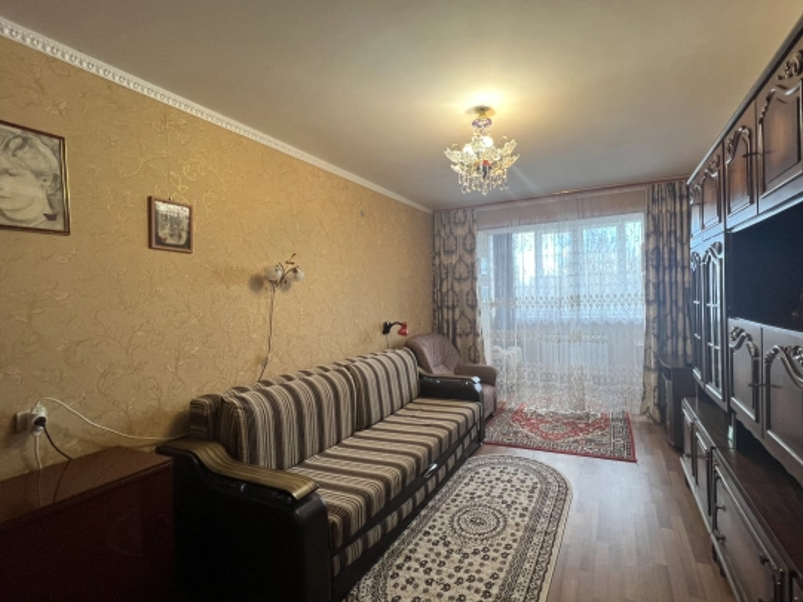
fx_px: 348
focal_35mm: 15
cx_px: 459
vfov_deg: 81.8
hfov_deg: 97.5
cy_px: 302
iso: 160
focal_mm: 1.57
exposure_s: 1/50
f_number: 1.8
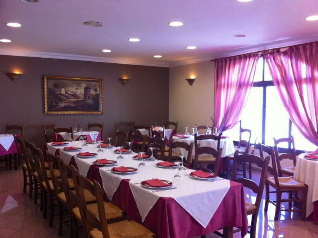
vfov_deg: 40.6
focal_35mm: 35
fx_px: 321
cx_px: 159
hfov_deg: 52.7
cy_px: 119
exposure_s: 1/40
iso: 100
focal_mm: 3.85
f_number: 2.8
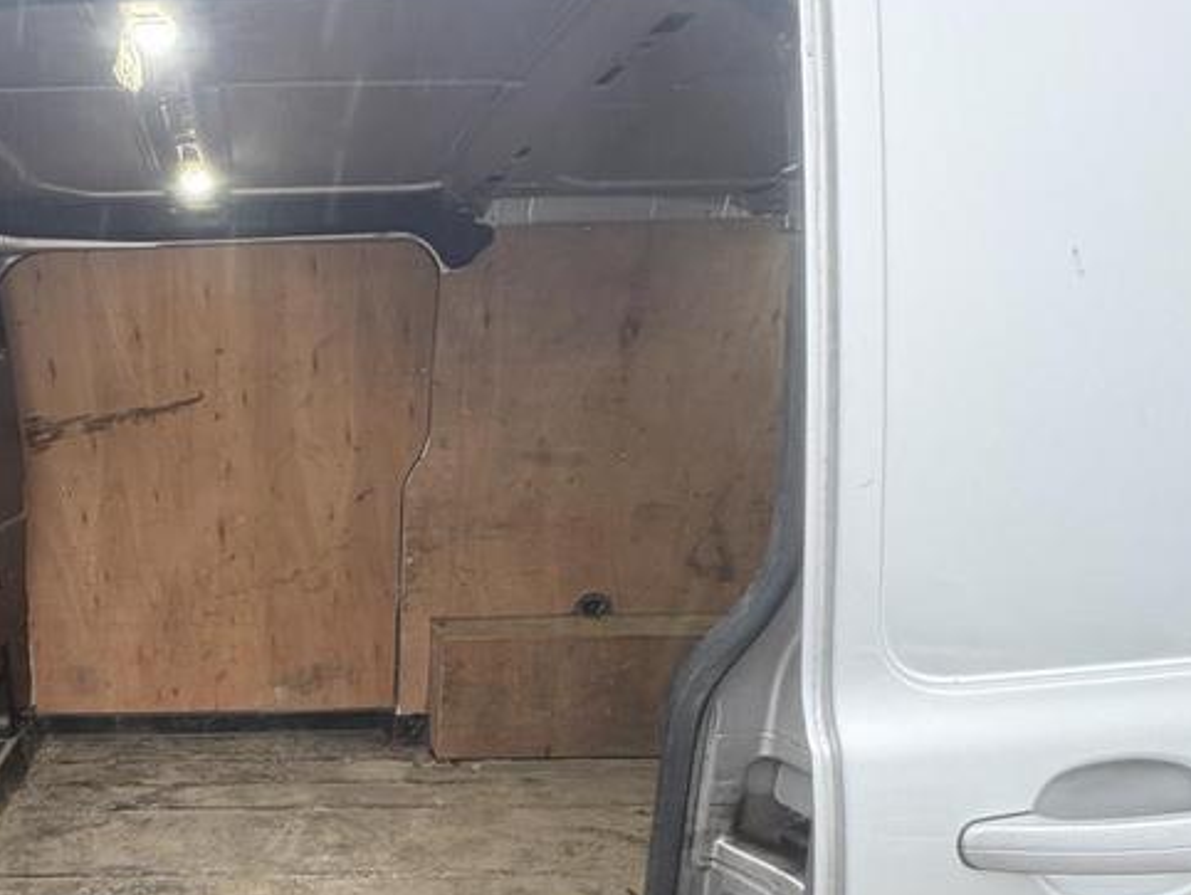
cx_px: 235
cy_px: 645
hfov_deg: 61.6
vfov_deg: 51.4
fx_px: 895
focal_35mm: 26
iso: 250
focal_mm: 2.22
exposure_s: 1/65
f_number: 2.2
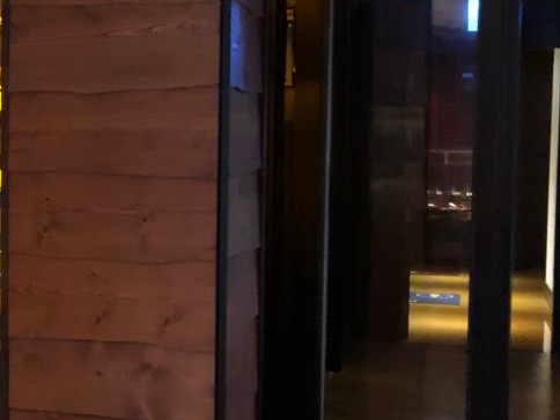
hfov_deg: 24.0
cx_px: -111
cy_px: 231
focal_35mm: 74
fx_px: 1197
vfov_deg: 19.9
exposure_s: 1/4
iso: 160
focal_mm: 4
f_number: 1.8
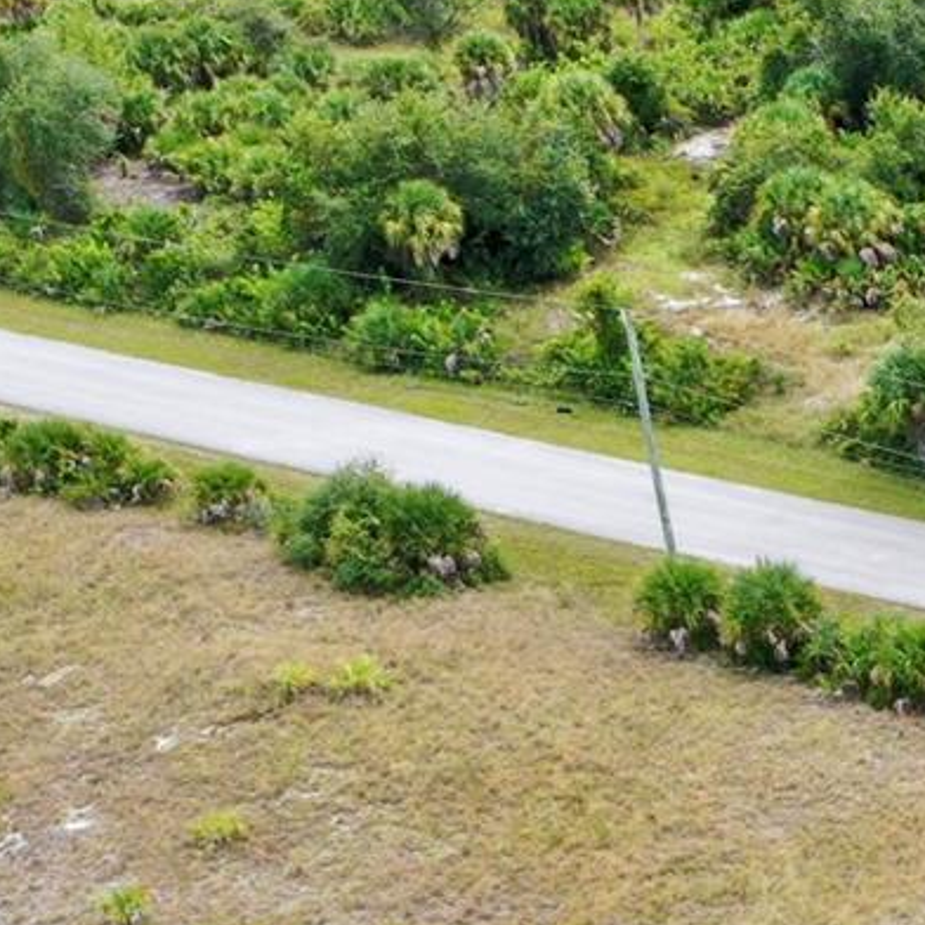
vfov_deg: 17.3
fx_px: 2933
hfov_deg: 15.9
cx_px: 1539
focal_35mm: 97
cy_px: 1038
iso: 100
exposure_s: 1/200
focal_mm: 10.26
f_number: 5
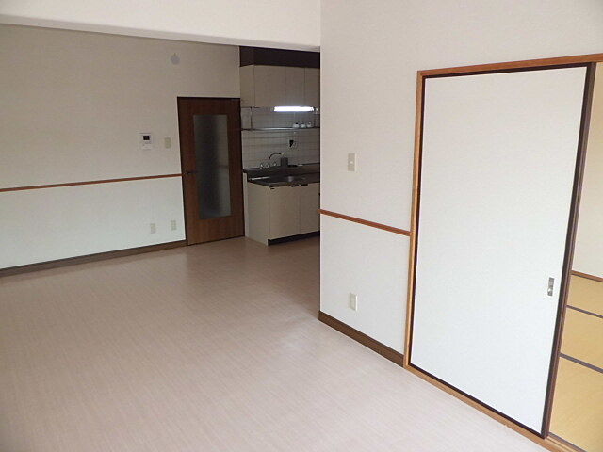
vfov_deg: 53.1
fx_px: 453
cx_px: 302
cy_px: 226
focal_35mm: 26
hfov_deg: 67.3
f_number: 2.8
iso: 100
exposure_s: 1/100
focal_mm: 4.7
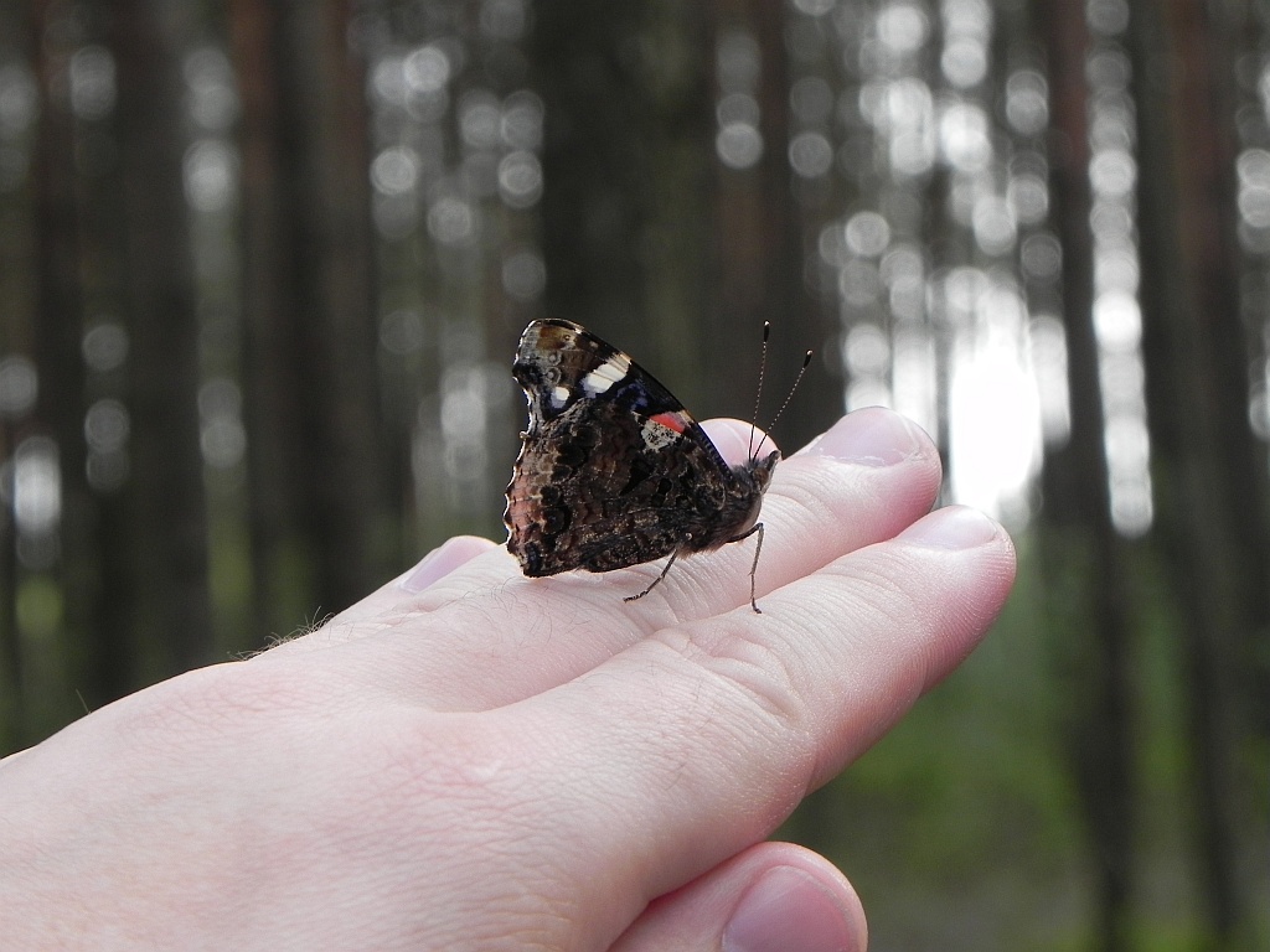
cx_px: 635
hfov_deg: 15.3
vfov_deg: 11.5
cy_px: 476
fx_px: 4733
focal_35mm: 129
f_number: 4.5
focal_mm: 23
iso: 160
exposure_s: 1/66.2
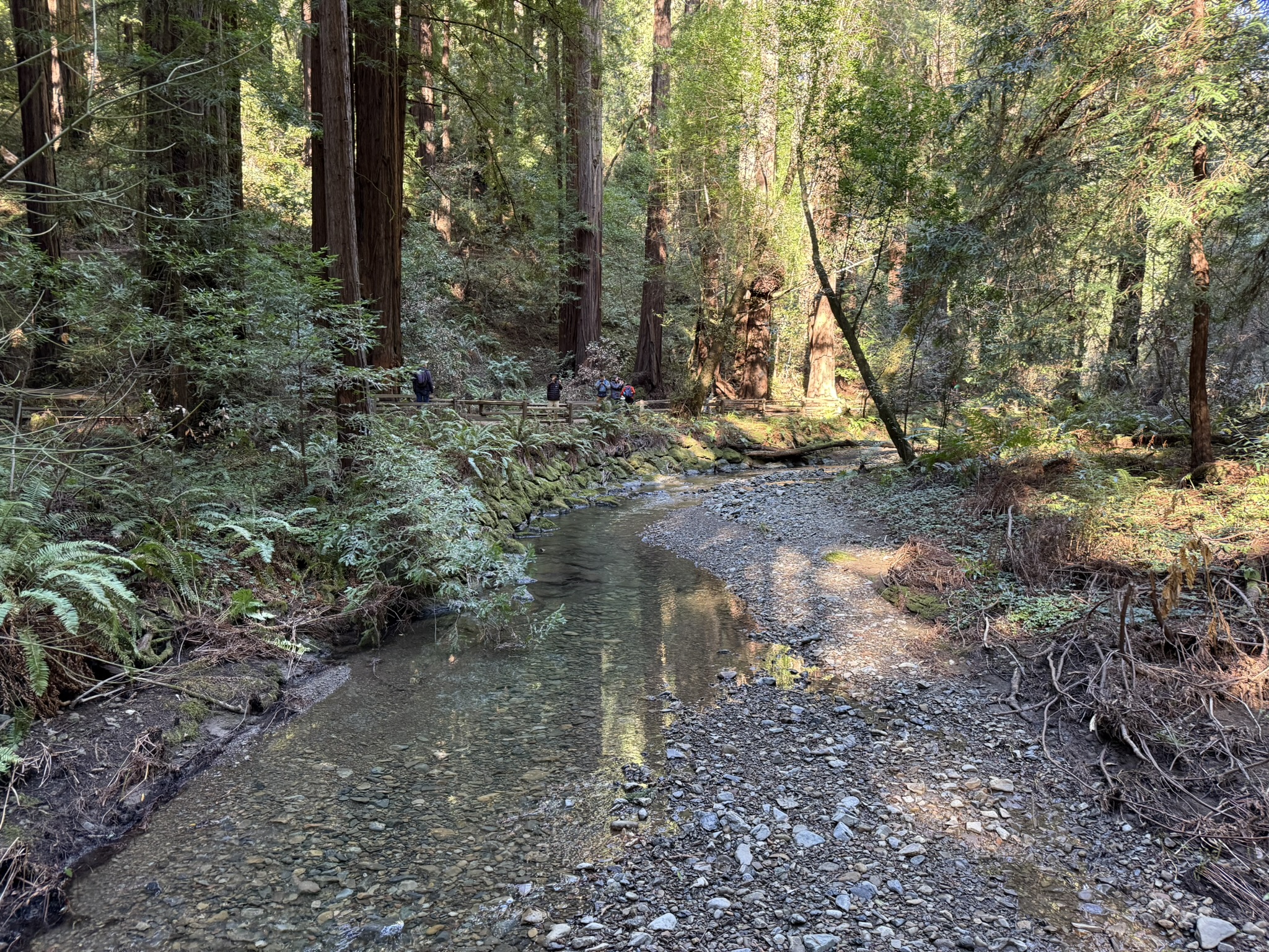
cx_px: 634
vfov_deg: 56.8
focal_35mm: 24
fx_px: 880
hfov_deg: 71.6
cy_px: 476
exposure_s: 1/60
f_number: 1.78
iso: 250
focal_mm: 6.76
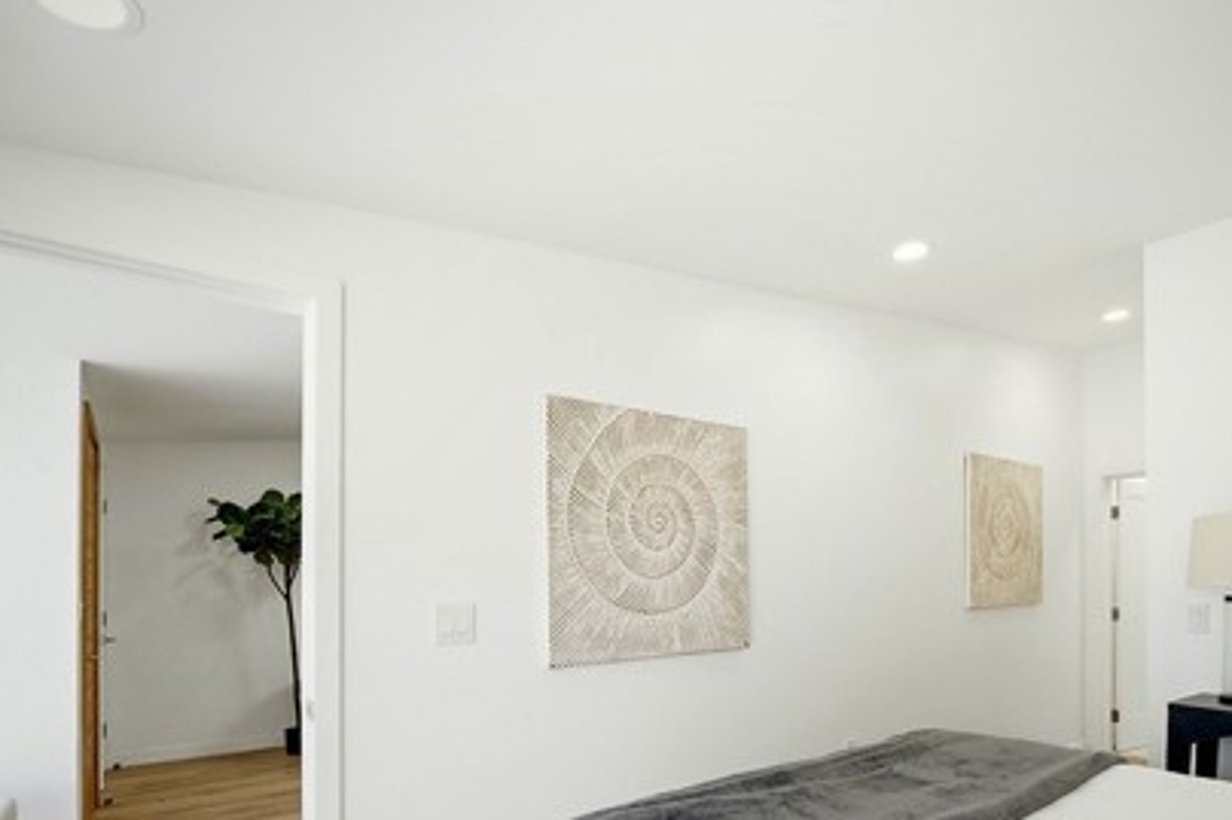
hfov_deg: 86.4
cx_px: 701
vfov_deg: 61.6
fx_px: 650
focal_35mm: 19
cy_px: 594
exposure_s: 1/2500
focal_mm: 12
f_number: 5.6
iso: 1000
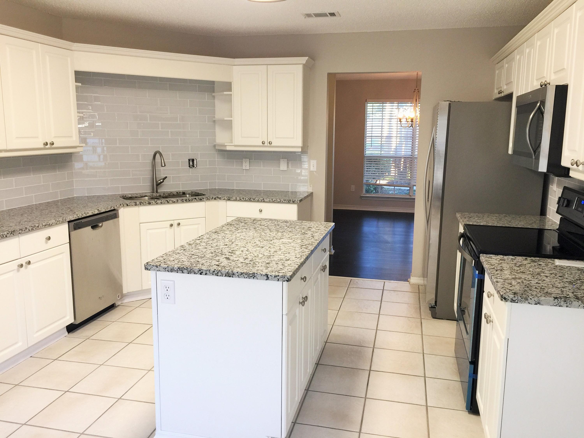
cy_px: 219
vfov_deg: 48.2
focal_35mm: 29
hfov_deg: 61.7
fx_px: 489
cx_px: 292
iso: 32
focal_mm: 4.15
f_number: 2.2
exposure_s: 1/30
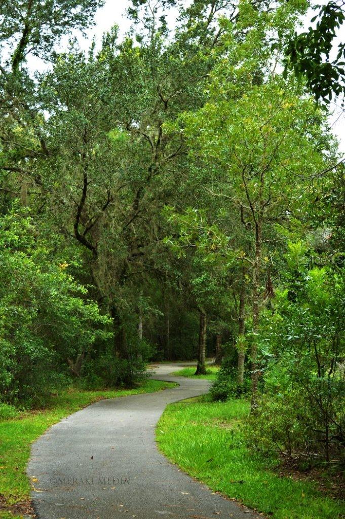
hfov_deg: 25.0
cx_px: 172
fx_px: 778
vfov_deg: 36.9
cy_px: 260
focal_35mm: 54
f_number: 5
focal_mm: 36
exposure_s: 1/40
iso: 200
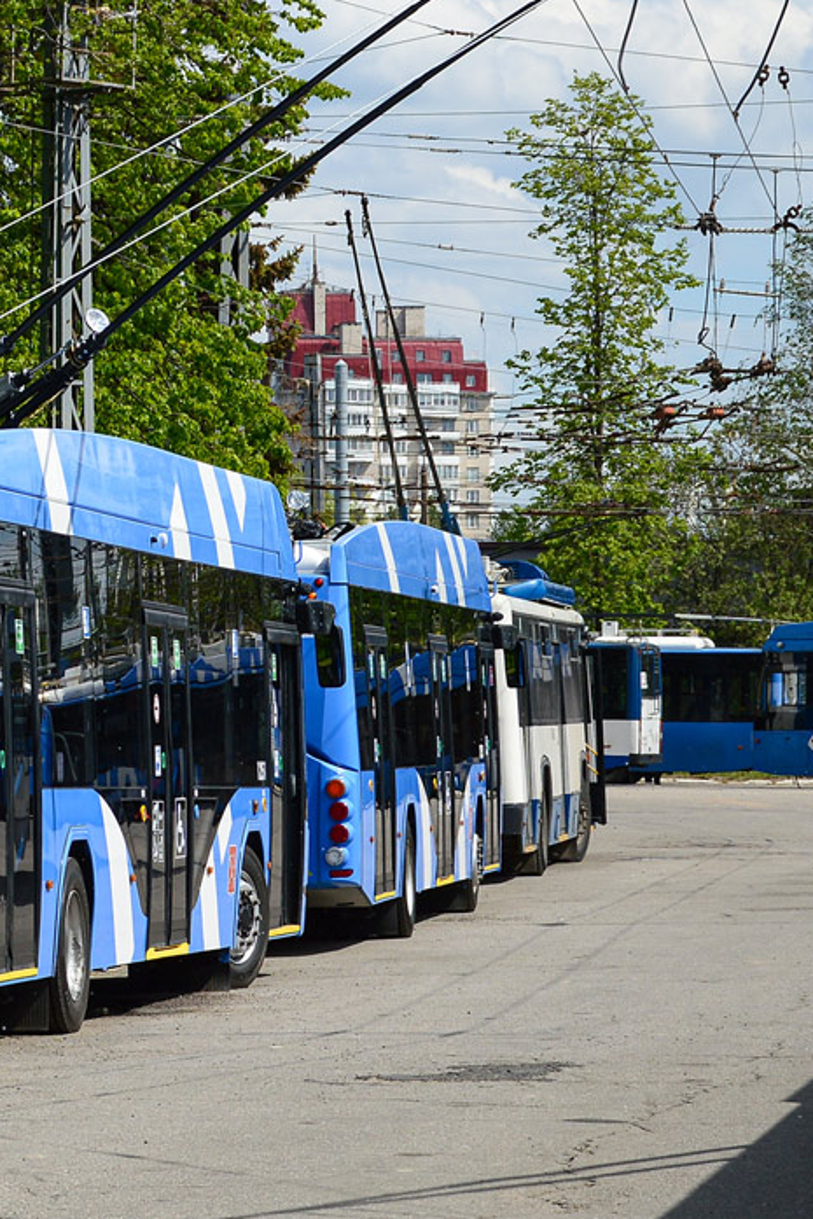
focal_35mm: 155
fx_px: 5248
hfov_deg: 8.8
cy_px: 451
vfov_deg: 13.2
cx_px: -119
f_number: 6.3
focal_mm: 48
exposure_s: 1/640
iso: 100
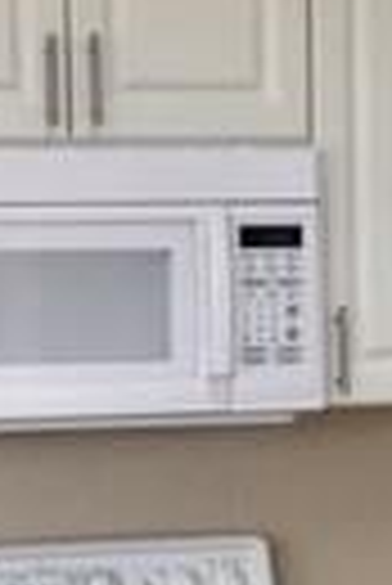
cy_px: 522
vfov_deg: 13.7
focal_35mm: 148
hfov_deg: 9.3
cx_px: 185
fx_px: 2411
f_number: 2.2
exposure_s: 1/30
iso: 25
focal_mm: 4.15
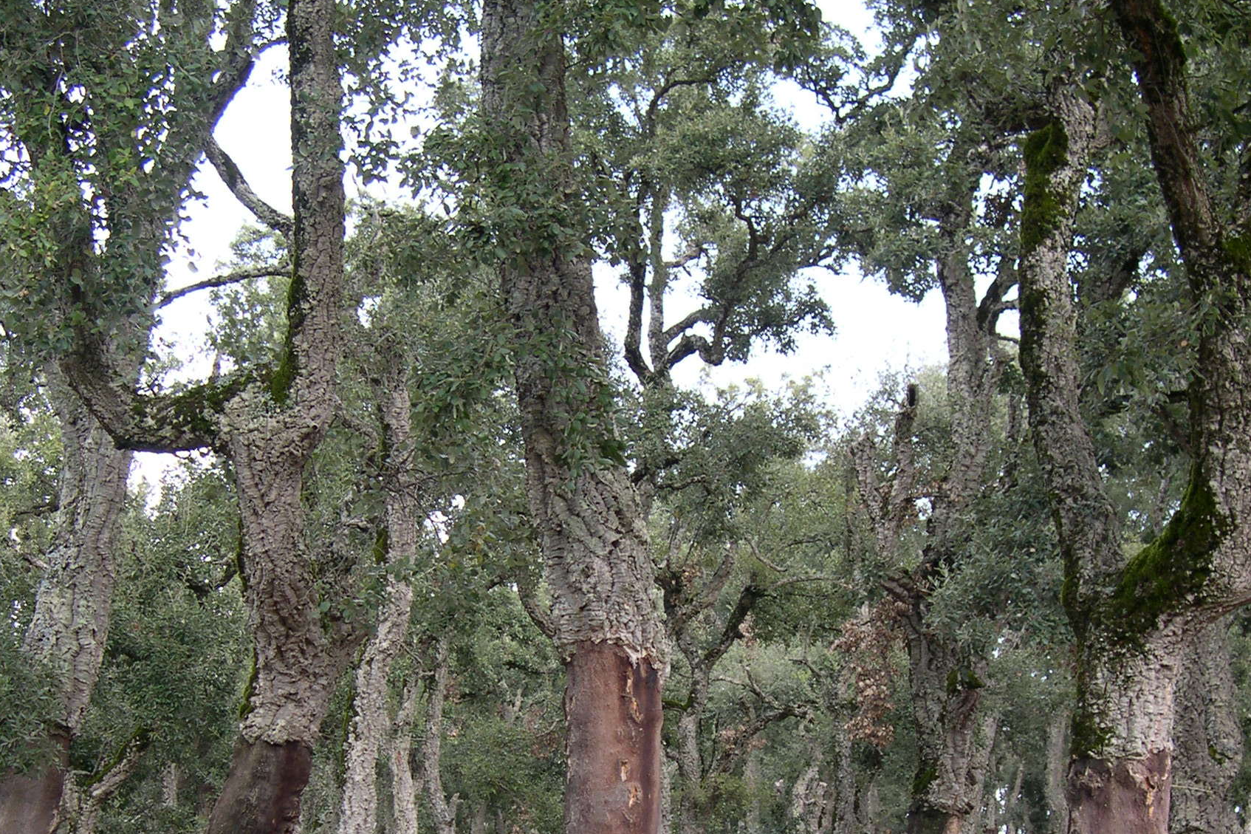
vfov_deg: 24.9
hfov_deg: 37.5
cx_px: 623
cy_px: 712
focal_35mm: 53
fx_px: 1841
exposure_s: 1/89.7
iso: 100
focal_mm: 8
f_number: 2.8
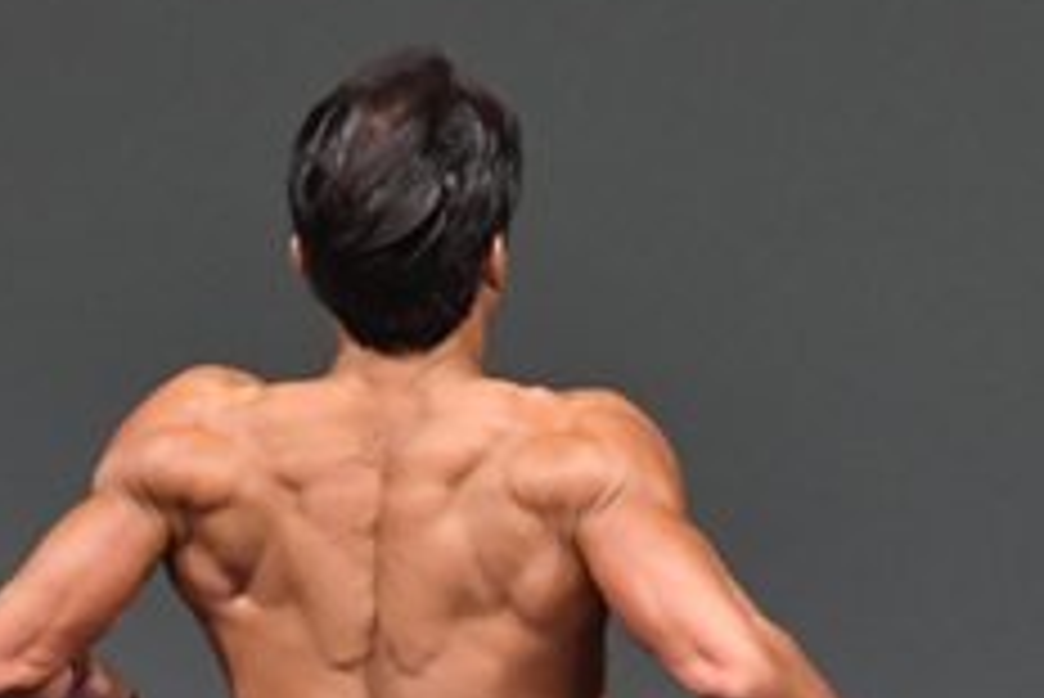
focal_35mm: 1251
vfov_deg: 1.1
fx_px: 36300
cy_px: 1094
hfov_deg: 1.6
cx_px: 497
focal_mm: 250
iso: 5000
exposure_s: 1/400
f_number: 5.6
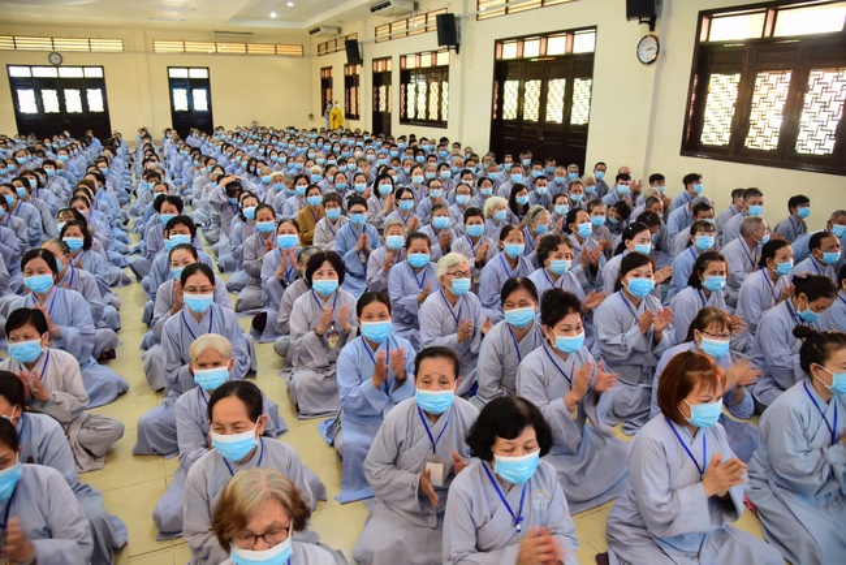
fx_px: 564
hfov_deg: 73.7
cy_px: 282
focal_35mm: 24
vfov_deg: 53.2
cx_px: 423
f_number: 4
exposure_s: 1/30
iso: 800
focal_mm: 24
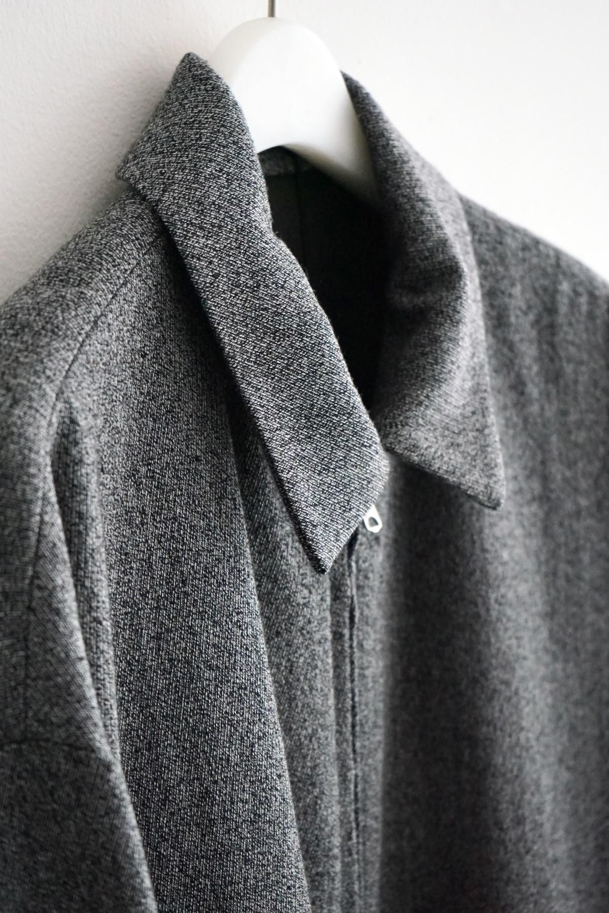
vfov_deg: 28.8
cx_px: 304
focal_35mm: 70
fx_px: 1776
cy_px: 456
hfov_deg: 19.5
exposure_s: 1/125
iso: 6400
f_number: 5.6
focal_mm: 70
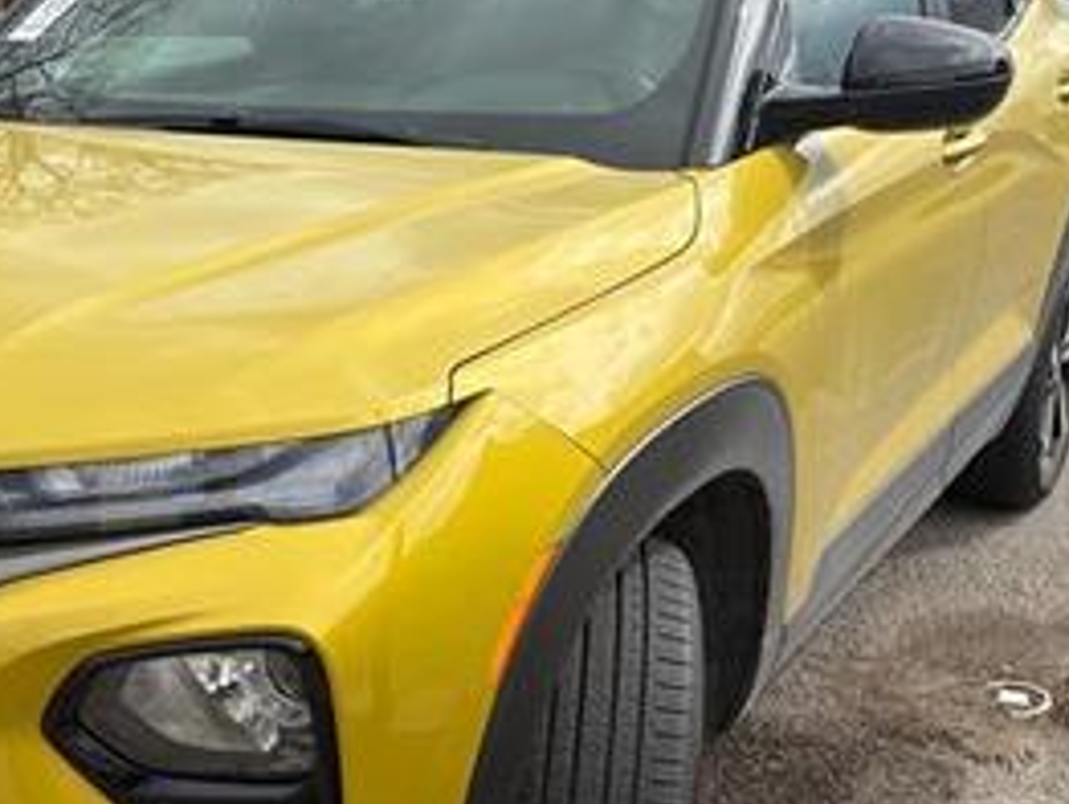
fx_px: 1545
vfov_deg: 29.1
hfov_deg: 36.9
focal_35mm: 50
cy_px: 482
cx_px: 220
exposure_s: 1/2208
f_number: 1.6
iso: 50
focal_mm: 5.96
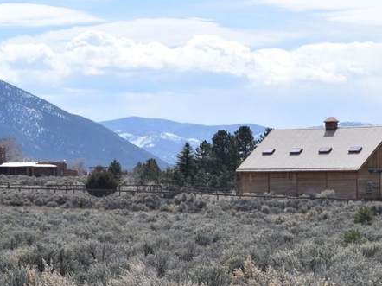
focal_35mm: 142
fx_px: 1566
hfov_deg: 13.9
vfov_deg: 10.4
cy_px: 222
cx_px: 216
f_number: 10
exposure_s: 1/400
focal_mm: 34
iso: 200
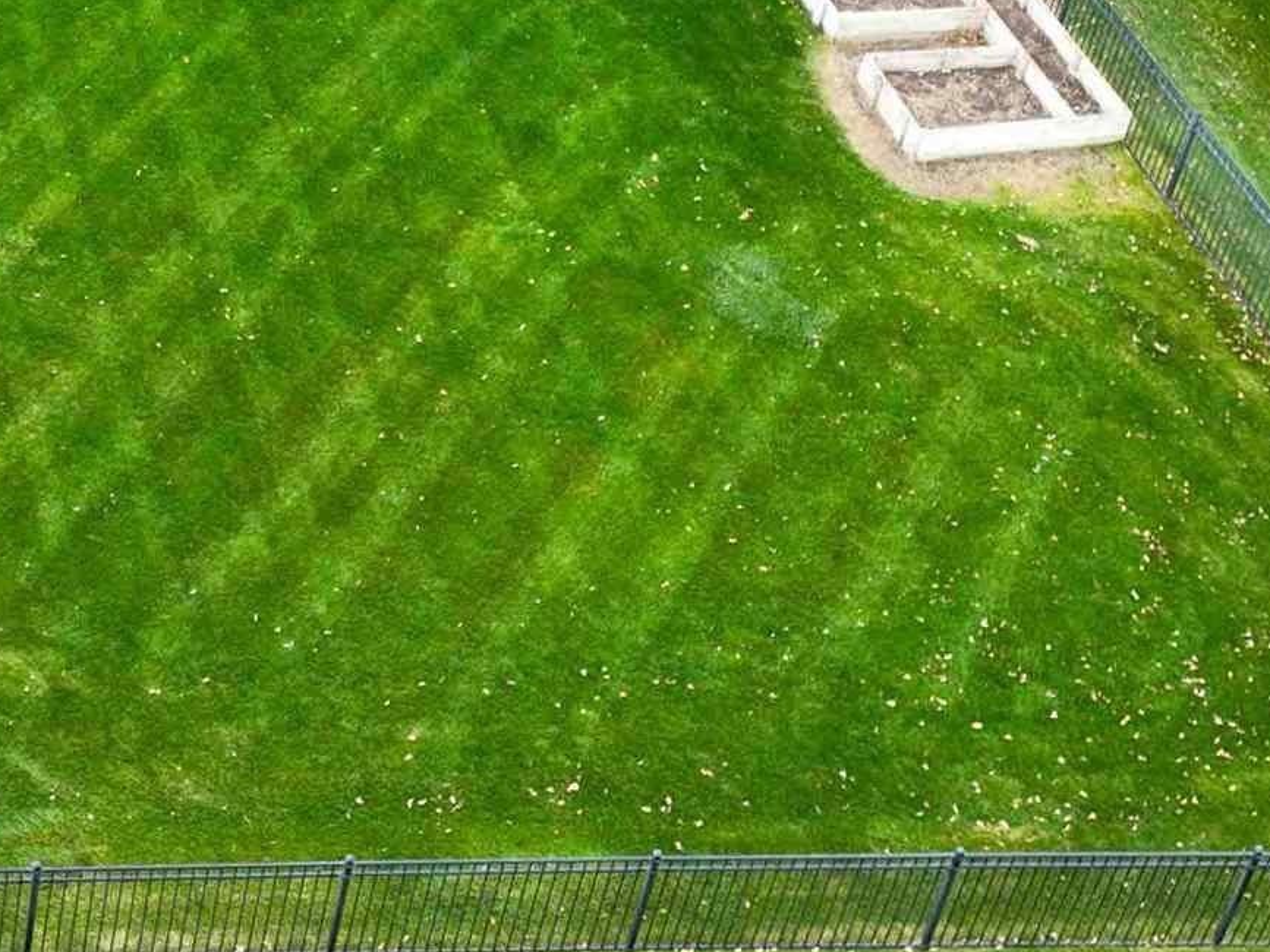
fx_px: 3118
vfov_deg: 16.4
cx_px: -185
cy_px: -313
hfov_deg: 21.6
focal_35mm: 85
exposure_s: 1/100
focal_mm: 12.29
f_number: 2.8
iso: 100
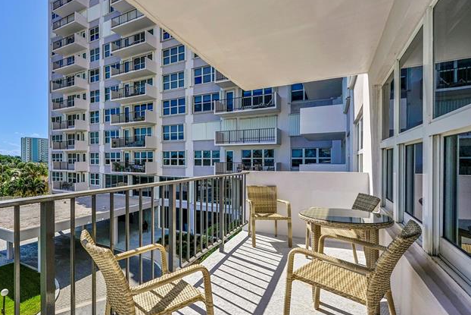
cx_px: 183
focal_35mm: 18
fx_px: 236
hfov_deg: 88.6
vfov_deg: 67.3
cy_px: 170
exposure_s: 1/1250
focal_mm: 14
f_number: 8
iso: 500
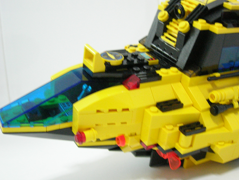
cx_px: 153
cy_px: 90
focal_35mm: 51
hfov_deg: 37.2
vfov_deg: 28.6
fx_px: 352
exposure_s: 1/26.4
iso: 400
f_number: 2.8
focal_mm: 7.8
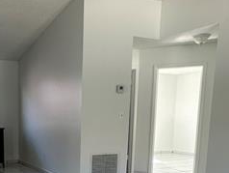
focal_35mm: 47
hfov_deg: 39.2
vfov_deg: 29.3
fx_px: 311
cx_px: 54
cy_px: 164
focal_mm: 2.22
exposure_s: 1/99
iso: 64
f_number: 2.2
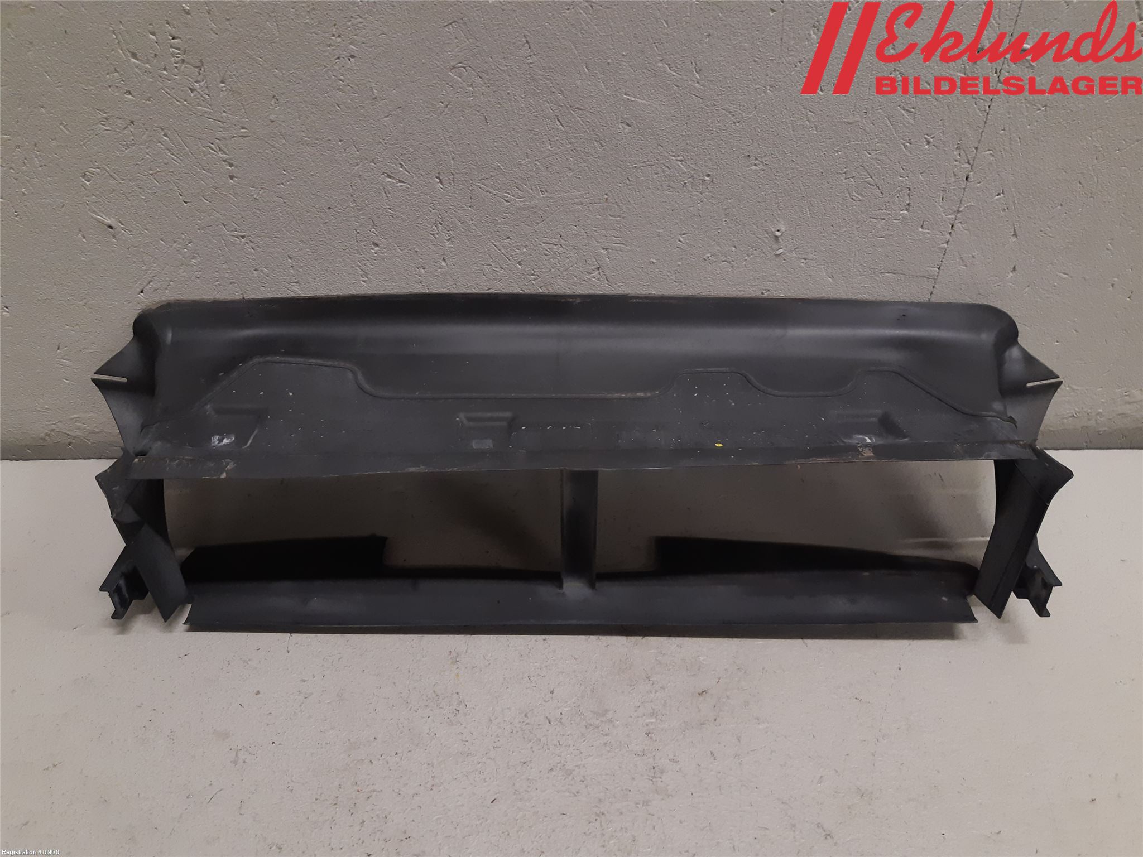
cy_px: 428
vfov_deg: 53.1
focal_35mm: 26
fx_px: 859
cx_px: 572
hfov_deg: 67.3
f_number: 1.7
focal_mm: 3.93
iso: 160
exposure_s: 1/60
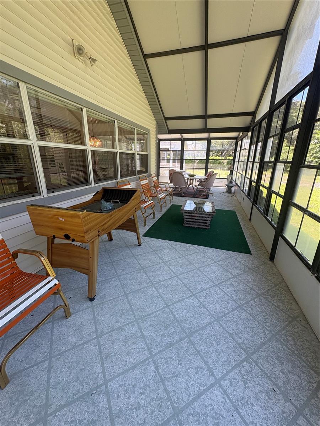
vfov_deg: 102.1
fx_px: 173
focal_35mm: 14
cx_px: 160
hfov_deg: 85.7
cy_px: 213
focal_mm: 2.22
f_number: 2.2
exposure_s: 1/110
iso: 64
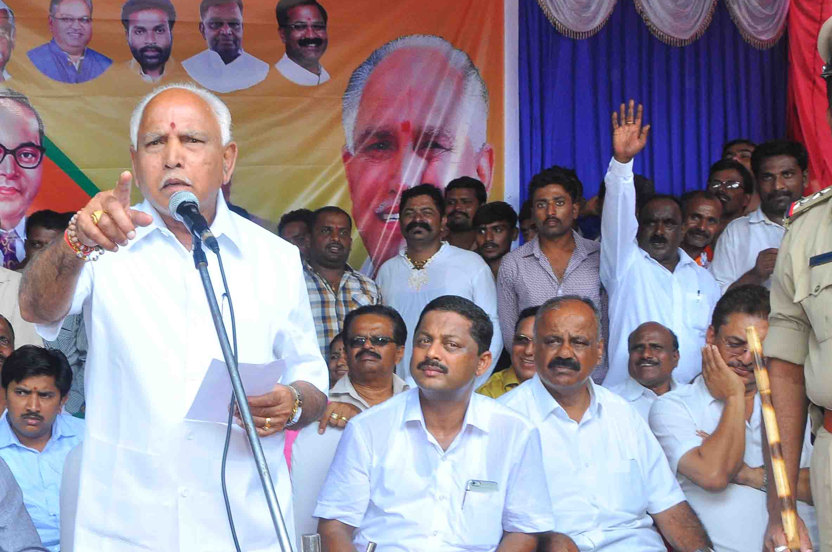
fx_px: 1131
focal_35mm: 49
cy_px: 406
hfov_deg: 38.8
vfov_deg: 27.1
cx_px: 163
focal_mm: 18
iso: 500
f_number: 9
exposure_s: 1/125
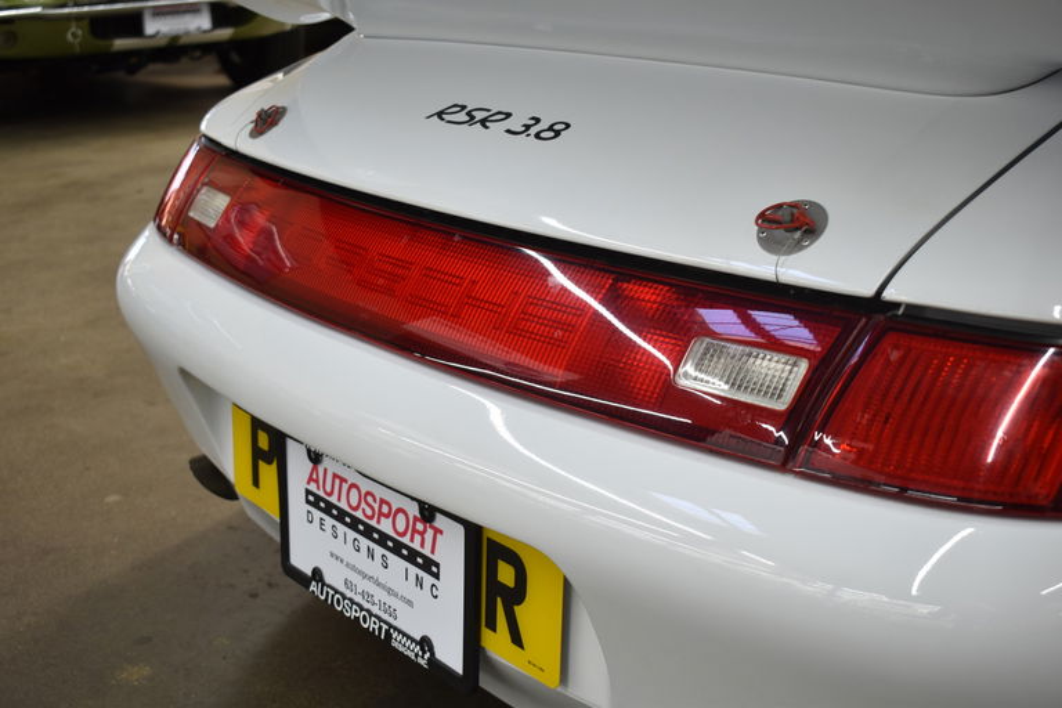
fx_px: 1416
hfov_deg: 41.1
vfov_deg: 28.1
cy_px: 354
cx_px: 531
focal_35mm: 48
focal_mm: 32
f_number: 4.5
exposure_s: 1/50
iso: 400
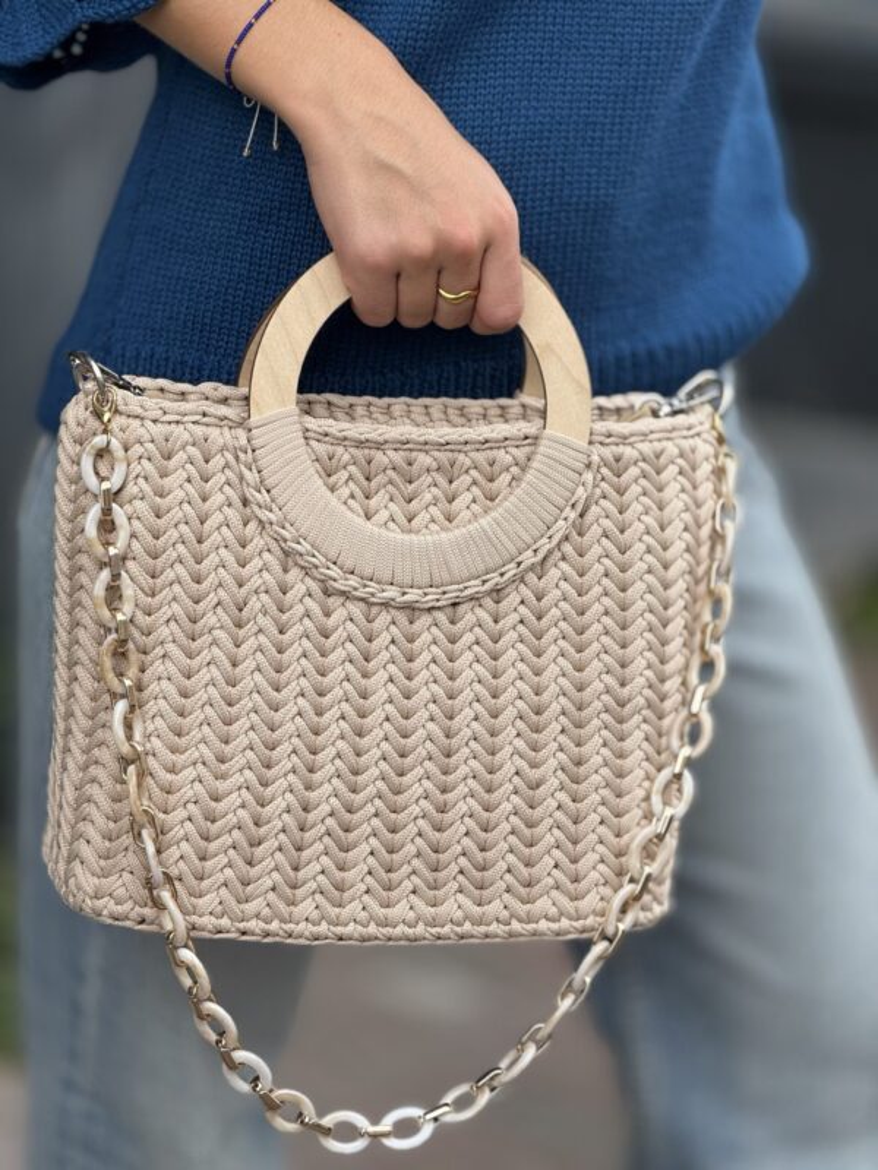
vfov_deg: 16.4
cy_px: 585
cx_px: 439
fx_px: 4058
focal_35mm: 120
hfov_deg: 12.3
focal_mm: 15.66
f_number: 2.8
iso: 50
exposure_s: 1/283
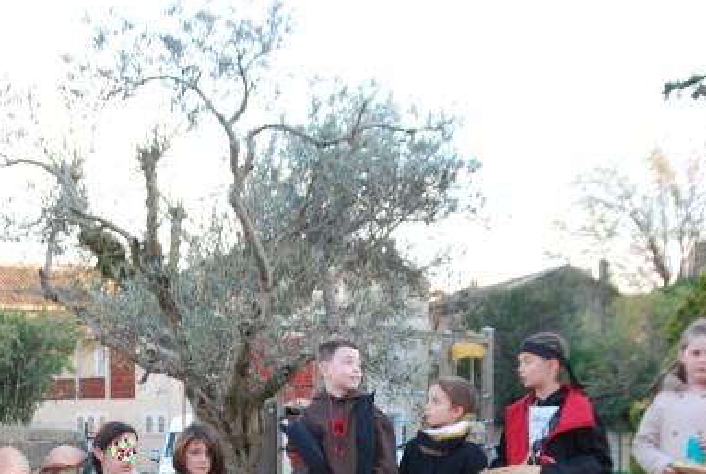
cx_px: 303
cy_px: 500
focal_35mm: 63
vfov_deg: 20.8
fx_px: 1238
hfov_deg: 31.8
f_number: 4
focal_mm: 18
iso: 400
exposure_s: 1/125
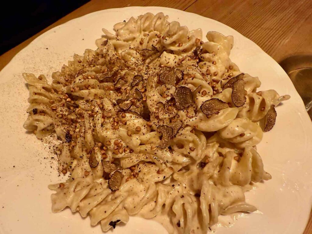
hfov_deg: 71.6
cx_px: 156
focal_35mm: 24
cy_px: 117
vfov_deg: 56.8
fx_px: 216
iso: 400
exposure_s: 1/50
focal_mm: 2.22
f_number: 2.2
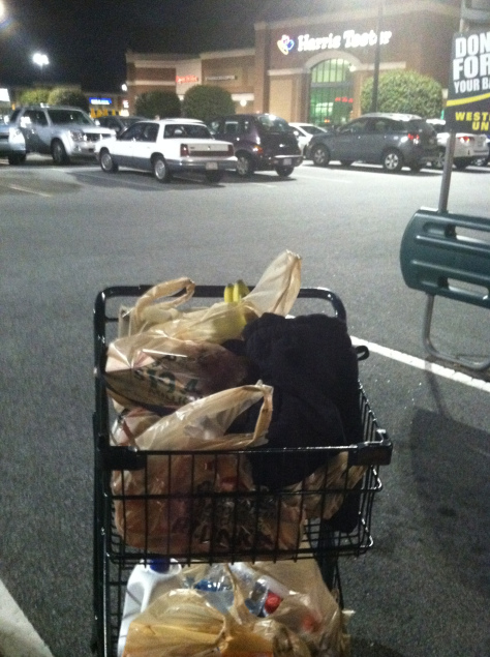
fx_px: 663
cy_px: 328
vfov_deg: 52.7
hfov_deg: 40.6
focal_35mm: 35
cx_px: 245
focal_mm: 3.85
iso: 800
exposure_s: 1/15
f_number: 2.8
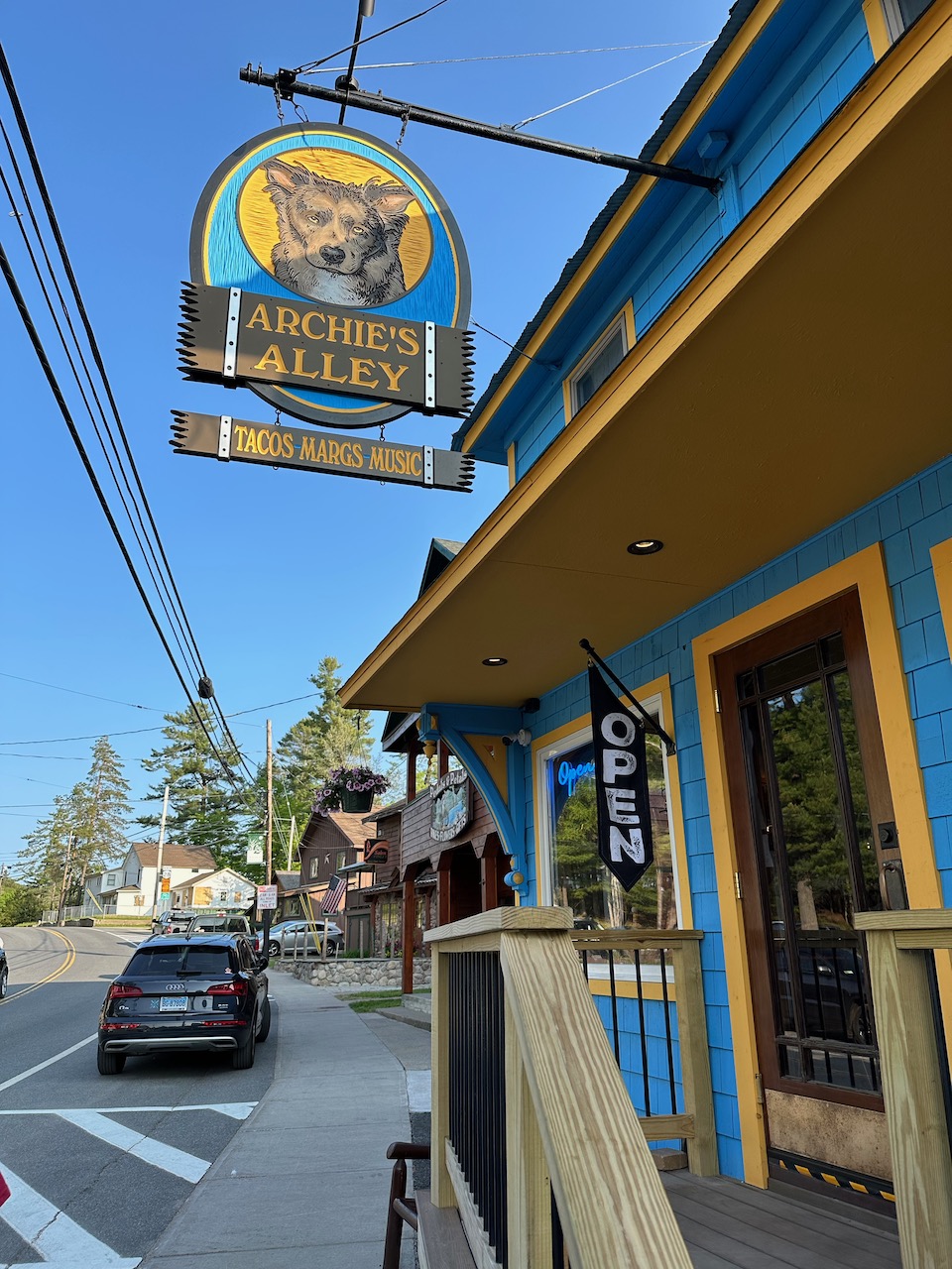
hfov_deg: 56.8
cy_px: 634
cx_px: 476
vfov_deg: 71.6
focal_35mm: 24
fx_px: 880
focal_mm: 6.86
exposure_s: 1/1473
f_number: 1.78
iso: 80
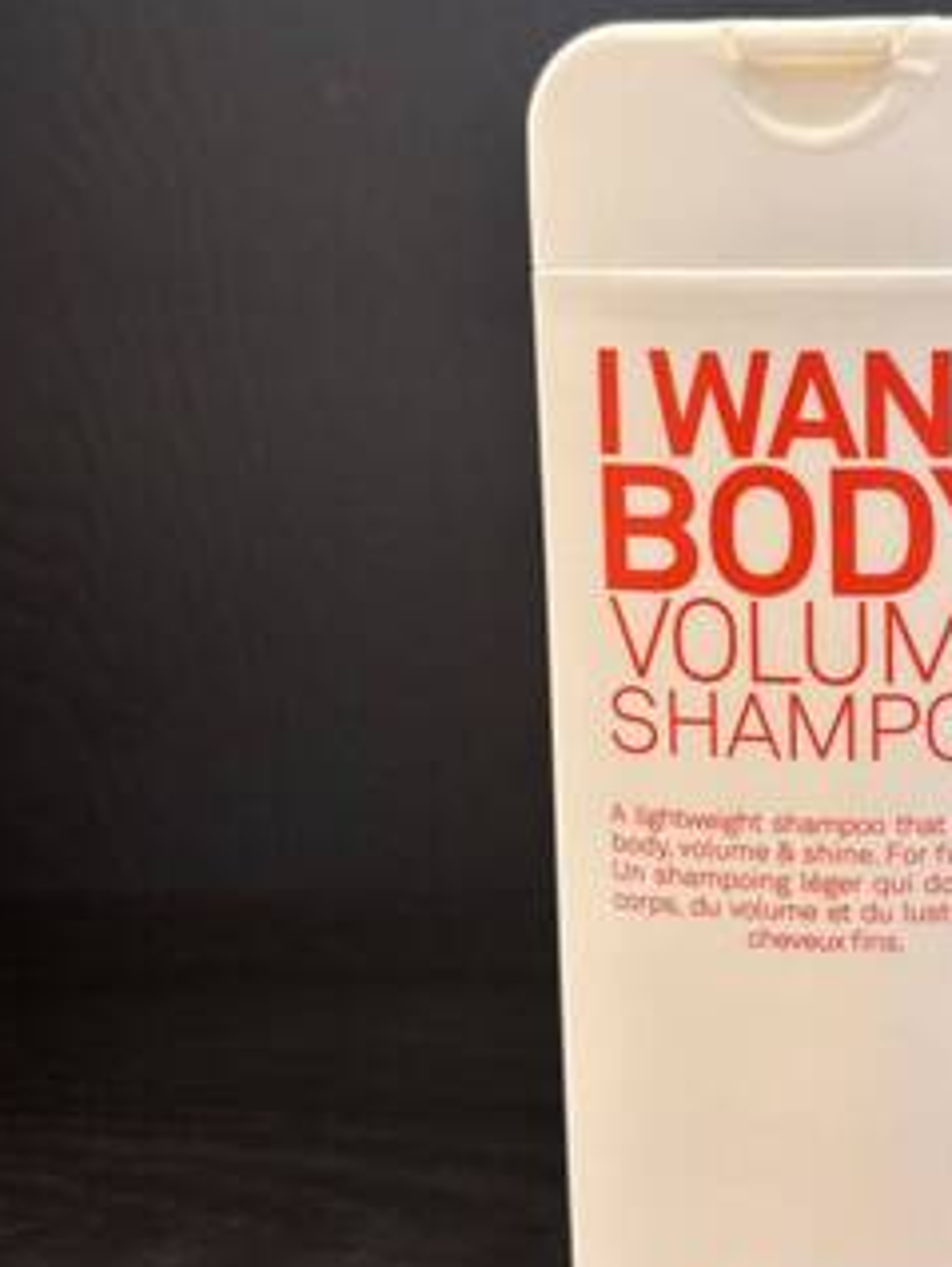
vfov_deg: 38.8
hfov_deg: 28.6
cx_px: 848
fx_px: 1794
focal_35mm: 49
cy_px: 522
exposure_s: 1/77
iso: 125
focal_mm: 5.96
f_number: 1.6
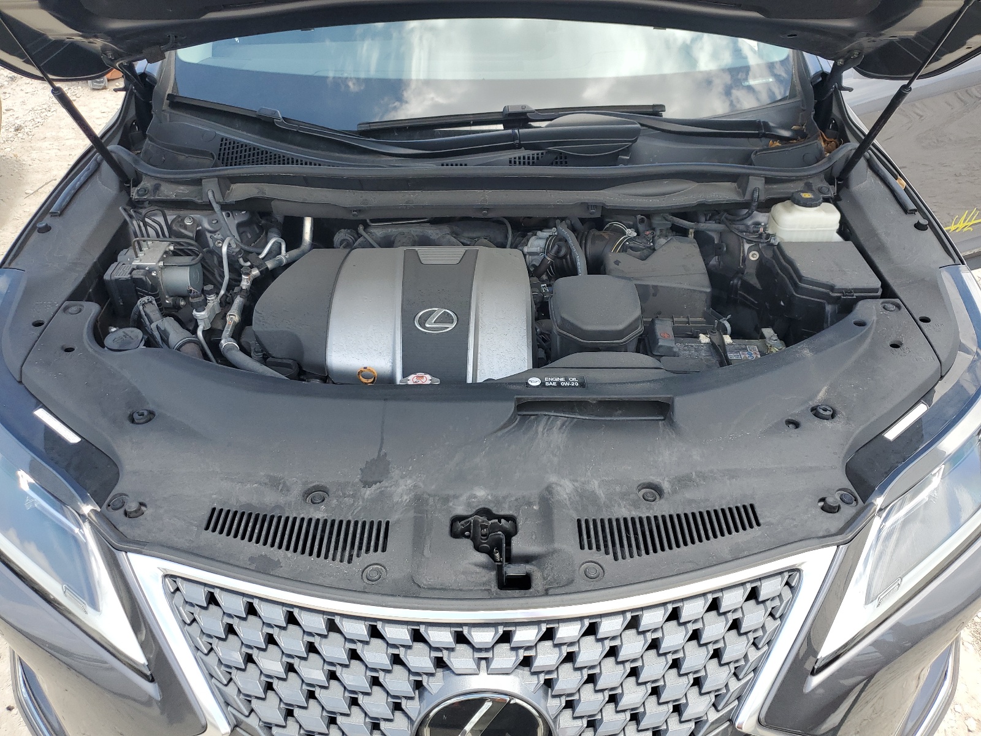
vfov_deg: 53.1
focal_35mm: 26
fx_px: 737
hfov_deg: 67.3
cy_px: 368
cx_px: 490
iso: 50
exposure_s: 1/833
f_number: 1.5
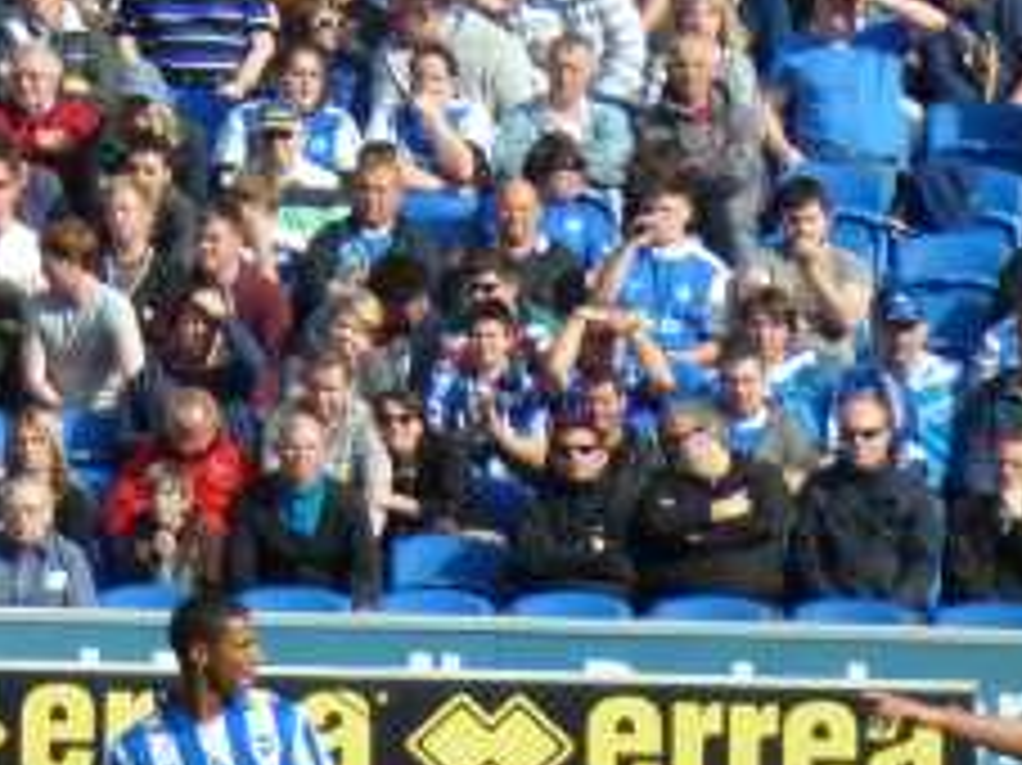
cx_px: -225
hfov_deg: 1.5
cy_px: -58
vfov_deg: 1.1
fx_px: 40013
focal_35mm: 1356
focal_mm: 68.8
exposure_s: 1/400
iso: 100
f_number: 5.9
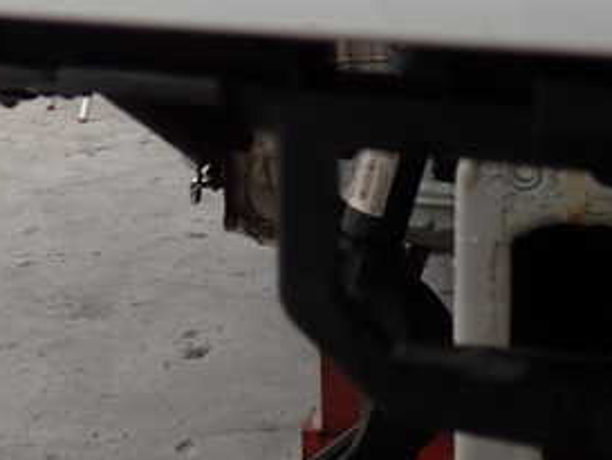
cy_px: 108
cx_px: 182
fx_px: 1397
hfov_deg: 24.5
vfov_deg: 18.5
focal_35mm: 79
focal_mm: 6.37
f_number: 2.5
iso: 200
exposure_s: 1/40
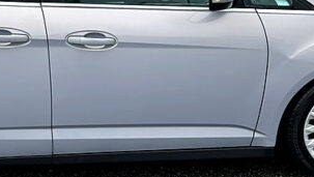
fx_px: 575
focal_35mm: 69
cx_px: 84
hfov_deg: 30.1
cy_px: 63
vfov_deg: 17.5
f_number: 1.78
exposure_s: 1/1304
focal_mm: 6.86
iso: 80
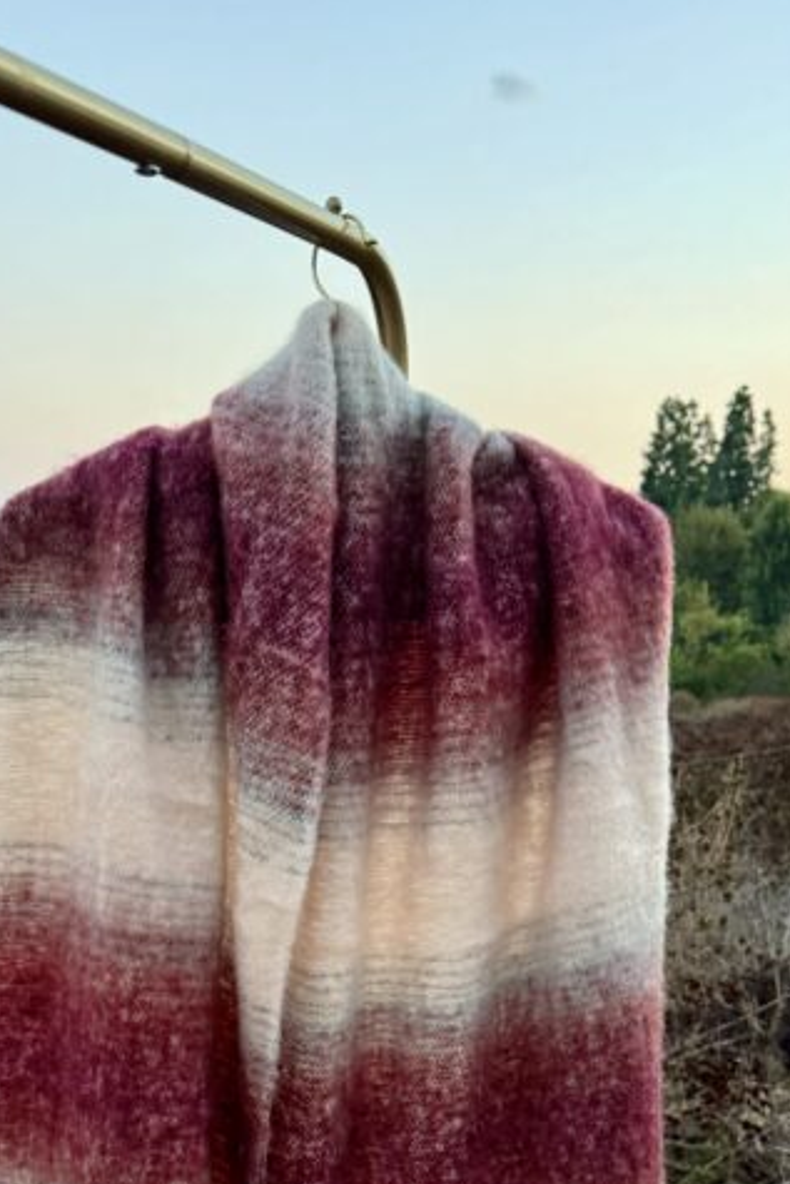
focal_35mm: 42
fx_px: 1381
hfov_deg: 31.6
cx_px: 239
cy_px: 982
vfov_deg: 43.7
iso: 200
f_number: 1.78
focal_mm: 6.76
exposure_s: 1/121
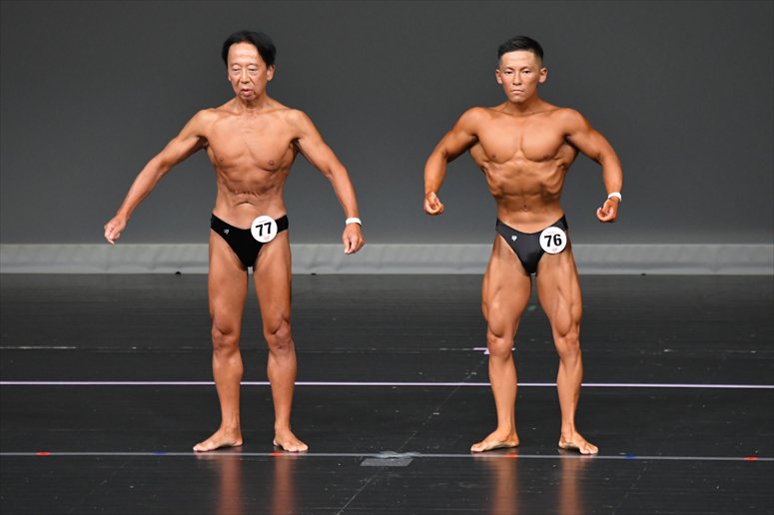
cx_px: 387
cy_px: 258
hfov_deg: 5.5
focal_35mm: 375
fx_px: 8059
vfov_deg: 3.7
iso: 4000
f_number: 5.6
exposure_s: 1/400
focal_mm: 250
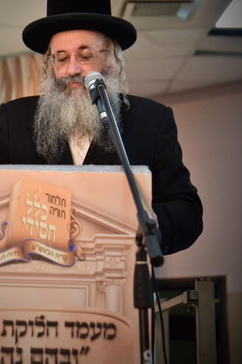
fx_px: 1270
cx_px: 60
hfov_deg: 10.9
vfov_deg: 16.2
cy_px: 118
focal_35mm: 126
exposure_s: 1/200
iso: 1250
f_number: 4
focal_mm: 82
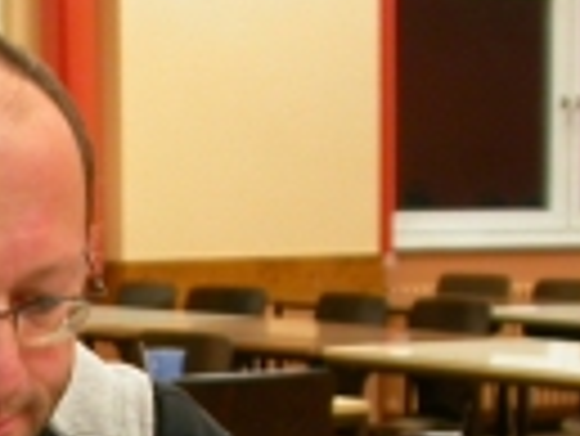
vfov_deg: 11.4
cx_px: 9
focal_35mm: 124
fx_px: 2080
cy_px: 674
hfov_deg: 15.6
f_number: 2.6
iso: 100
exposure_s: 1/10.2
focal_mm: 7.85
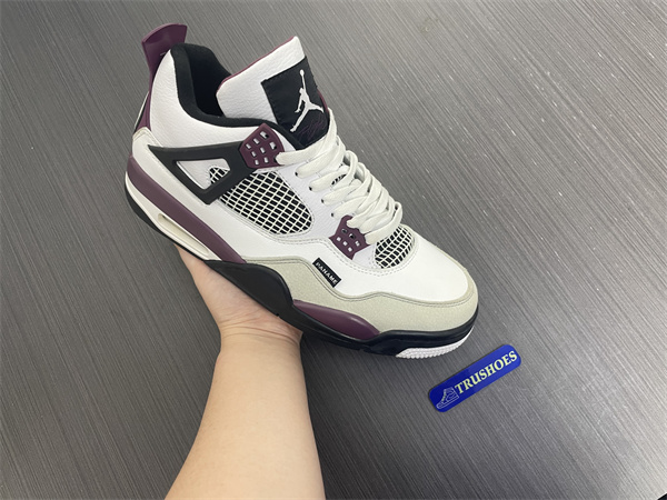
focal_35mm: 26
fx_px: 501
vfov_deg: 53.1
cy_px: 250
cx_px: 334
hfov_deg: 67.3
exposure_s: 1/50
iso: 80
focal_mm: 4.2
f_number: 1.6
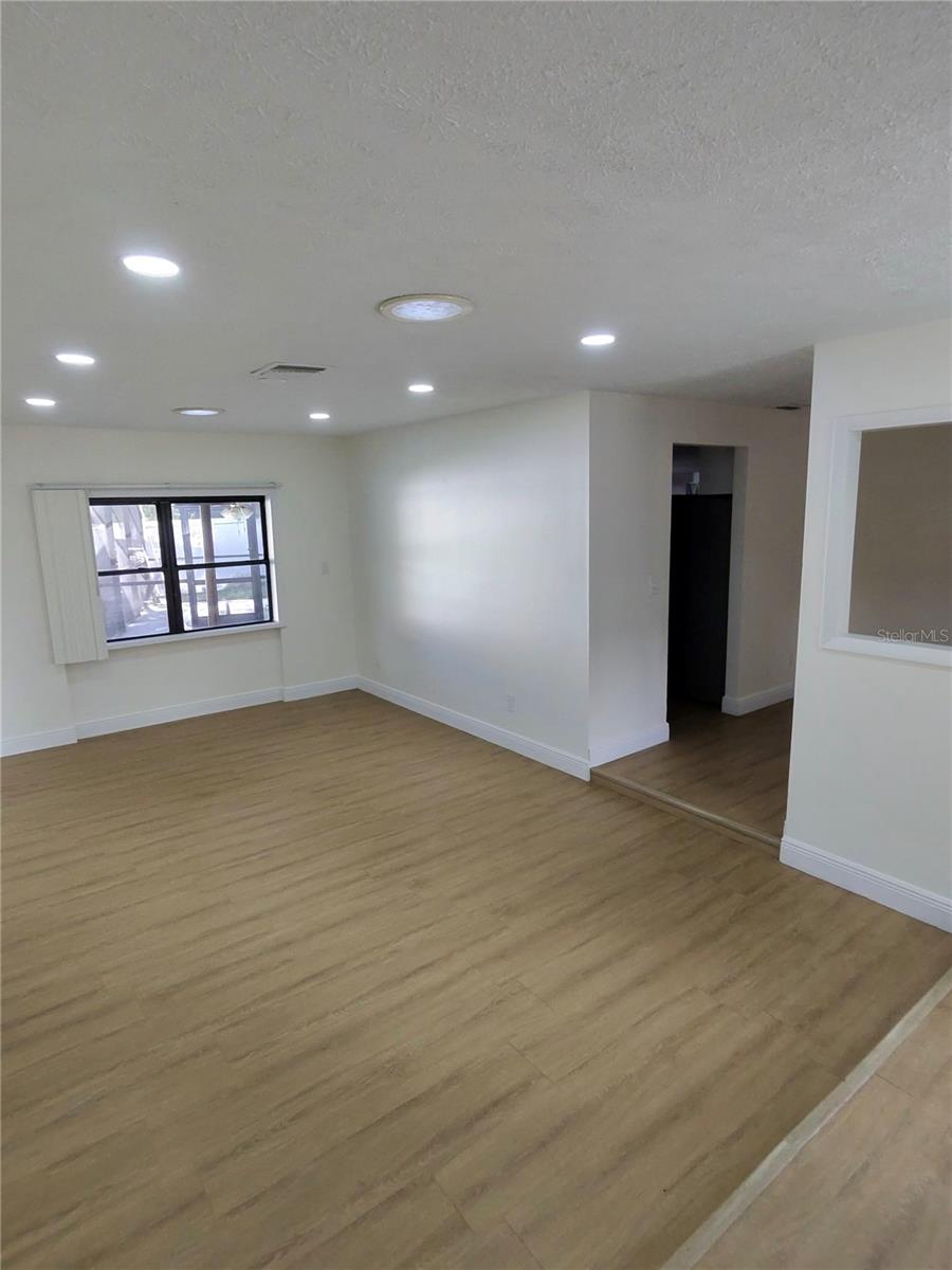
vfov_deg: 106.2
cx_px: 476
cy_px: 635
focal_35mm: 13
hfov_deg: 89.9
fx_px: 477
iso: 215
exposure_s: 1/59.9
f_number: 2.2
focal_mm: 2.24
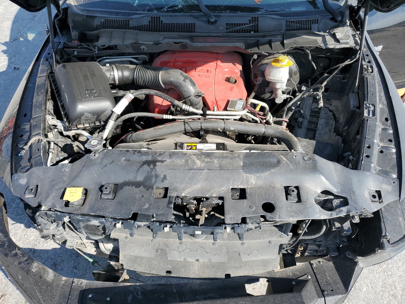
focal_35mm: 26
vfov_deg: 53.1
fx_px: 304
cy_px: 152
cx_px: 202
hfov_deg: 67.3
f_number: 1.5
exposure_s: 1/1667
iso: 50
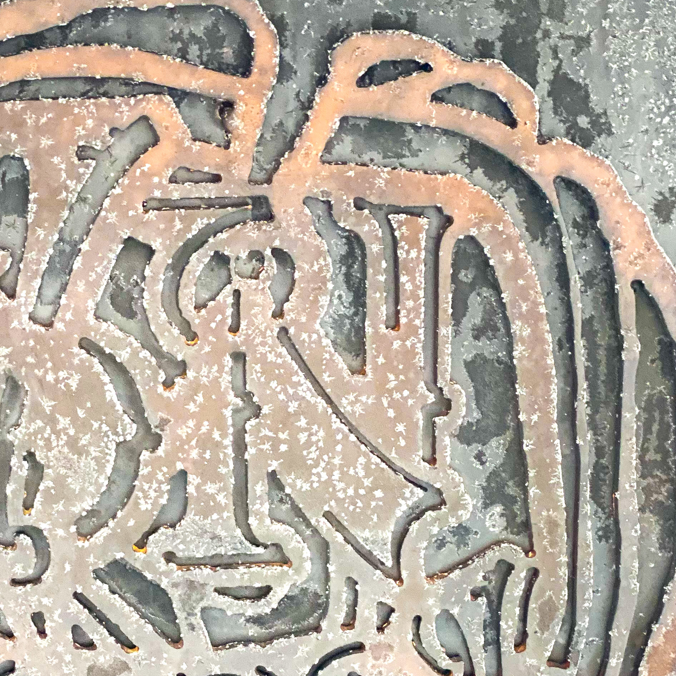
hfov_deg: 17.6
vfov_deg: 17.6
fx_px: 2165
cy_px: 567
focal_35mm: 98
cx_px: 157
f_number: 2
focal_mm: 6
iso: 400
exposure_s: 1/40
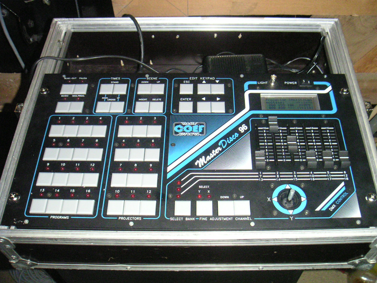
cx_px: 188
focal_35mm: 38
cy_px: 142
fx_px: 414
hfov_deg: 49.0
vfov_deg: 37.7
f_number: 6.7
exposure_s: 1/45
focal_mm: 6
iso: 400
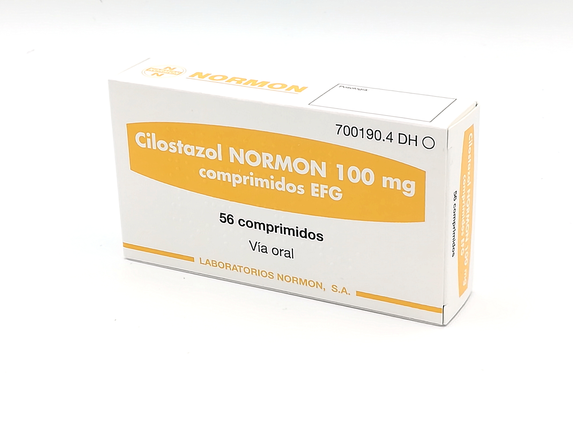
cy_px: 214
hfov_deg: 25.0
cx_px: 286
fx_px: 1291
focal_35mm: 78
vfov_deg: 18.9
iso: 50
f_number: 2.2
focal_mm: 3.83
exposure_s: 1/422
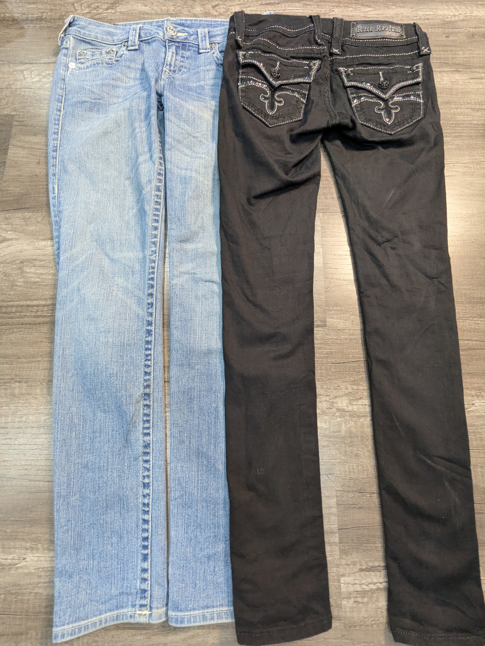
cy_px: 323
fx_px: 299
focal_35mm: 16
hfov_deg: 78.1
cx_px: 242
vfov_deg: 94.5
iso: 242
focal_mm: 2.35
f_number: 2.2
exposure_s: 1/60
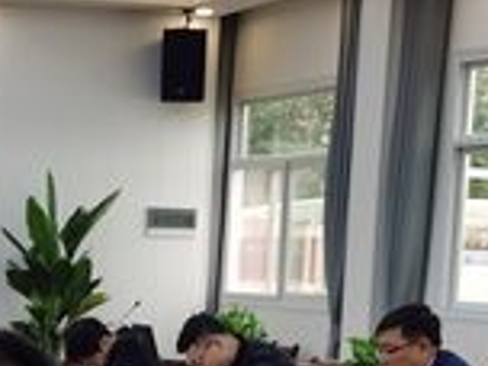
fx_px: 1833
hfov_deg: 14.8
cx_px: -61
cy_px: 562
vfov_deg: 10.9
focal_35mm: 130
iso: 50
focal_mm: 5.58
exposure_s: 1/219
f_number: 1.8
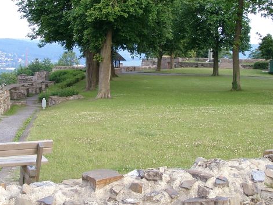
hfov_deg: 33.2
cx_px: 144
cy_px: 60
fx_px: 458
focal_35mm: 58
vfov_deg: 25.0
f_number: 4
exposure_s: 1/83.1
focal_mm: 7.13
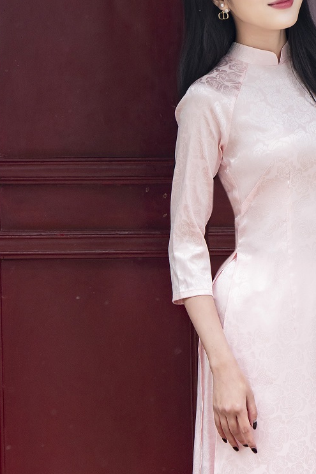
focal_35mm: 224
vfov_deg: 9.2
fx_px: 2950
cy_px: 235
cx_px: 325
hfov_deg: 6.1
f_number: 4
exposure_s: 1/160
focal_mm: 70
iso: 250
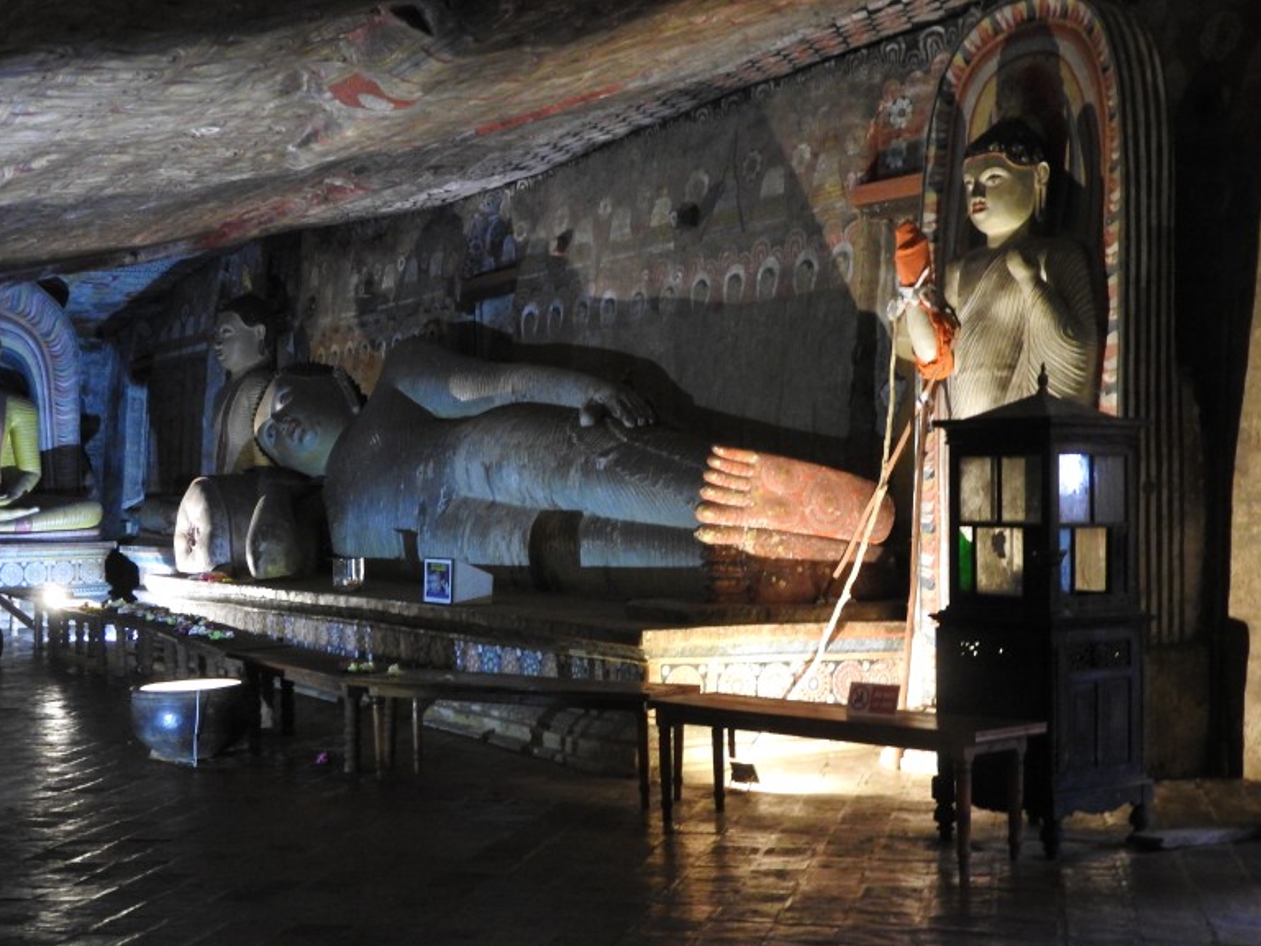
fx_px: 1895
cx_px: 608
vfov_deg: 28.0
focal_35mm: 52
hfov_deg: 36.8
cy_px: 479
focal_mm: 9
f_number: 4
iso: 800
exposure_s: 1/1.6
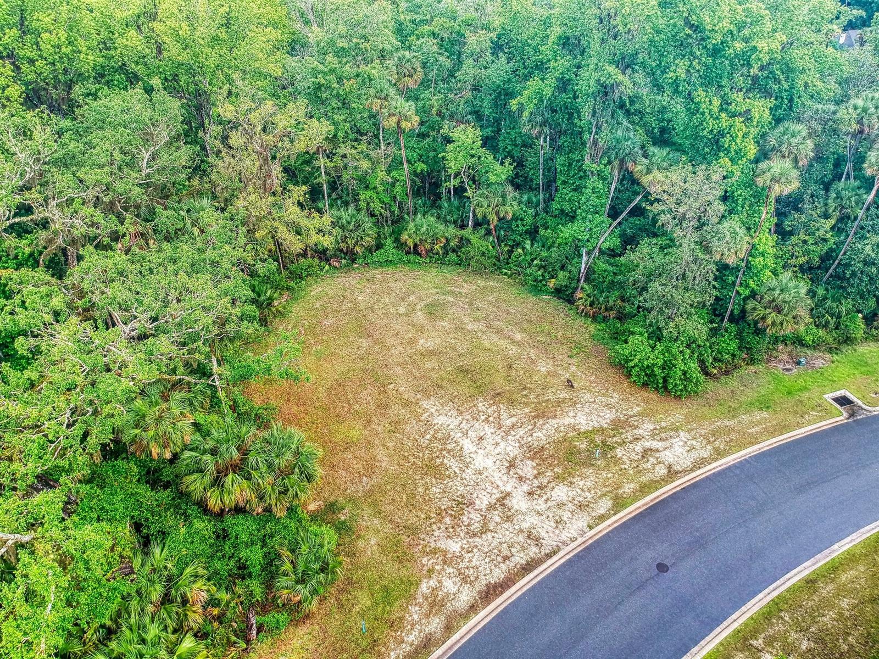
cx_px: 440
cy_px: 330
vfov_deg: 54.9
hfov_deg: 69.4
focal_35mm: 25
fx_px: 635
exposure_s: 1/160
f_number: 2.6
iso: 100
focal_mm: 4.49
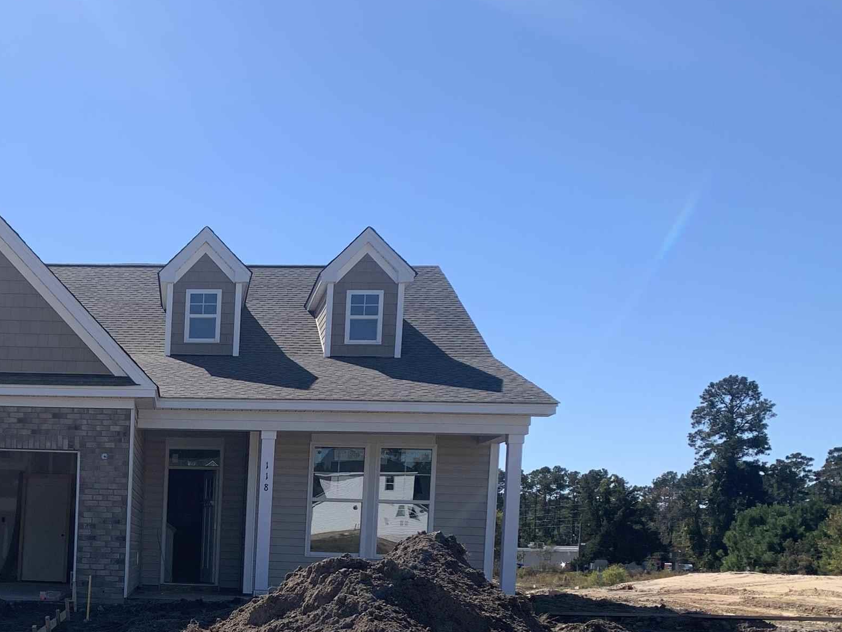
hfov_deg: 35.1
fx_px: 1241
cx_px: 66
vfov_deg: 27.3
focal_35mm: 51
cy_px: 595
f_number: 1.8
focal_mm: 4.25
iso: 25
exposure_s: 1/2545
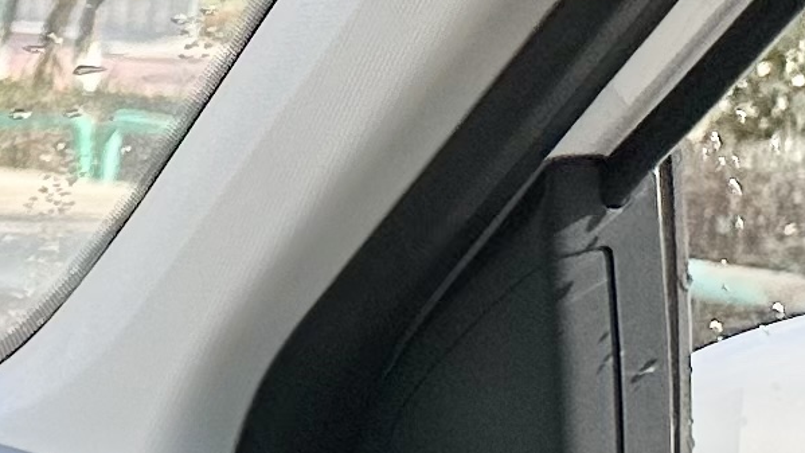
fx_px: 3757
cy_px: 871
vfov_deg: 6.7
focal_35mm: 176
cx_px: -1898
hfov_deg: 8.9
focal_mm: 6.86
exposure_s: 1/822
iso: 80
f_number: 1.78
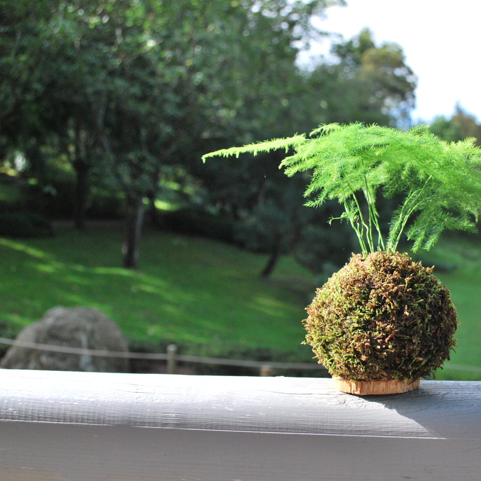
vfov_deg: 40.0
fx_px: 660
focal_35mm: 42
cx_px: 326
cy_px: 240
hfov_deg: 39.5
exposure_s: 1/800
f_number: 5
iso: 400
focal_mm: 22
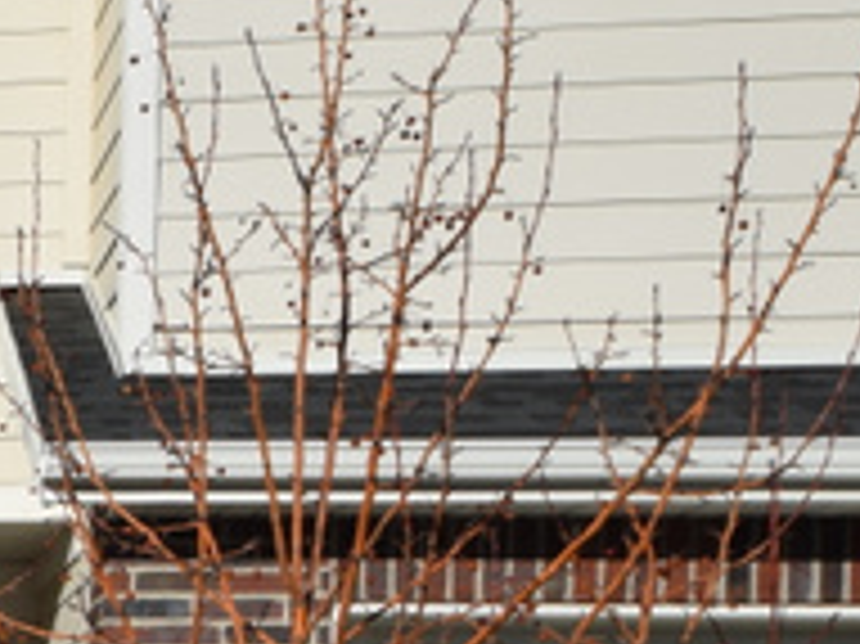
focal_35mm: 101
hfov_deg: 14.7
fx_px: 2497
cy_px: 790
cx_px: -1027
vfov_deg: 14.2
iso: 200
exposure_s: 1/500
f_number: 11
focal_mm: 13
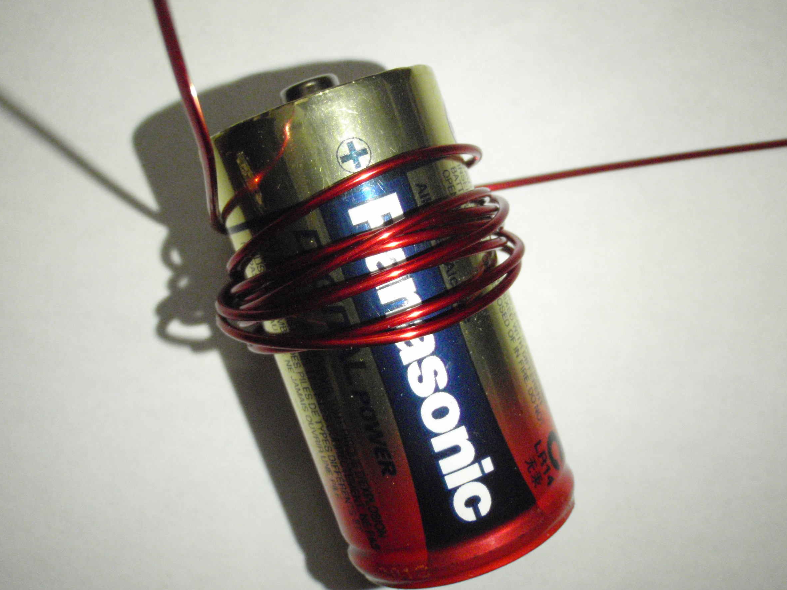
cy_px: 273
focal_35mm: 39
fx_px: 887
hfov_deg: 47.9
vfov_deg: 36.8
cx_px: 397
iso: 800
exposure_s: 1/100
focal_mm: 6.53
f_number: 4.1
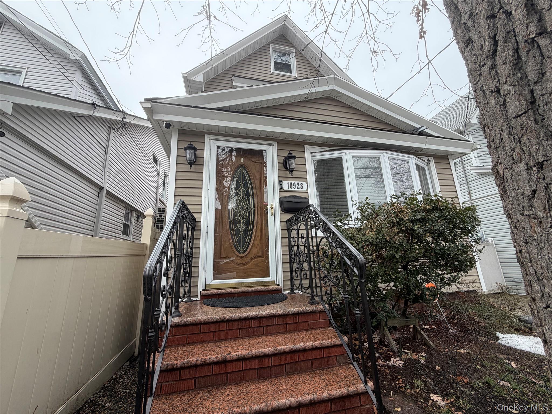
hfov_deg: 102.1
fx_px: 223
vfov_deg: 85.7
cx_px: 276
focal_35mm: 14
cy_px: 207
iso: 64
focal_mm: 2.22
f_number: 2.2
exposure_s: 1/494
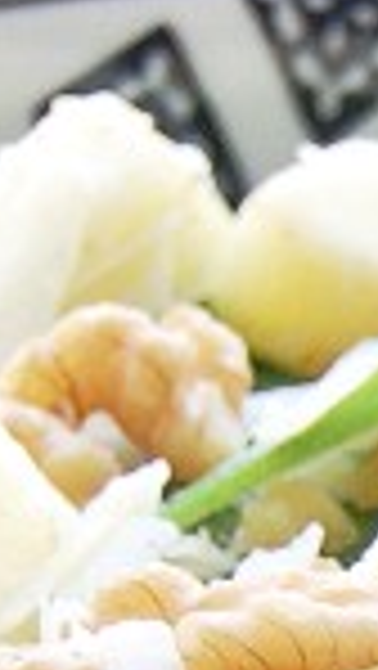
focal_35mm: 401
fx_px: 7133
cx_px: 902
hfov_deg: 3.0
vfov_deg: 5.3
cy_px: 1039
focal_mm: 38
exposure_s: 1/25
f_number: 4.8
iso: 800
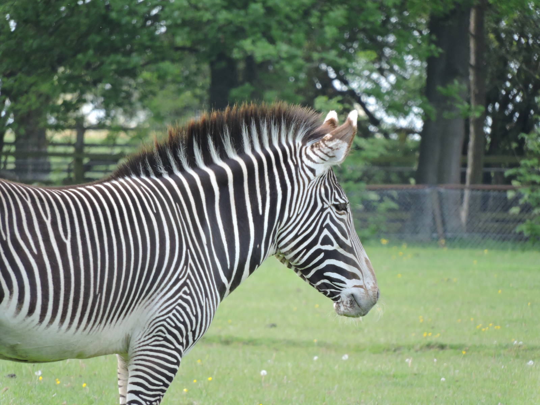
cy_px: 202
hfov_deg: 1.8
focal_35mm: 1100
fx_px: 17160
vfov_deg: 1.4
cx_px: 270
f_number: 5.6
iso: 360
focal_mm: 197.1
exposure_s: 1/250
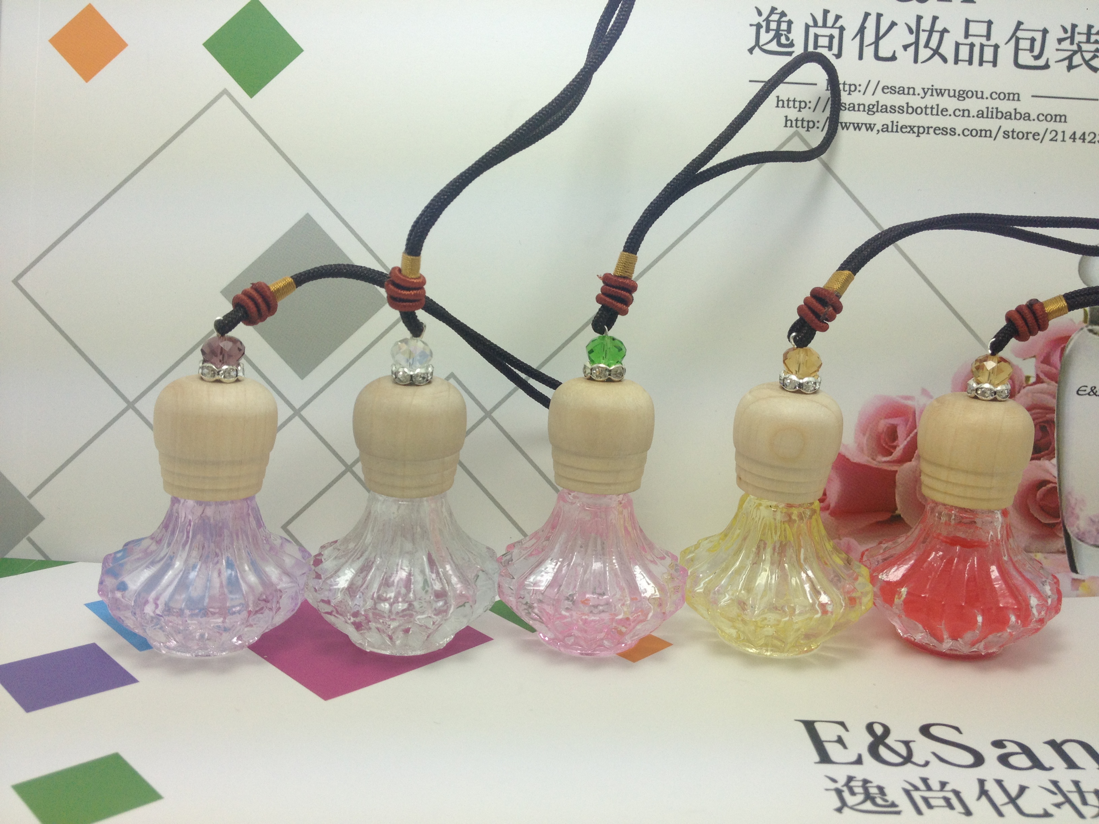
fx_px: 1111
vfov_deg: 40.7
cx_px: 550
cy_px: 412
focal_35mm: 35
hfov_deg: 52.6
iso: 50
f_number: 2.4
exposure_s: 1/345
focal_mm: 4.28
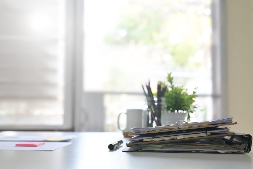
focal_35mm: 50
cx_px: 126
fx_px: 351
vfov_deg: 26.9
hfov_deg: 39.6
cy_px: 84
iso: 400
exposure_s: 1/30
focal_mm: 50
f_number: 4
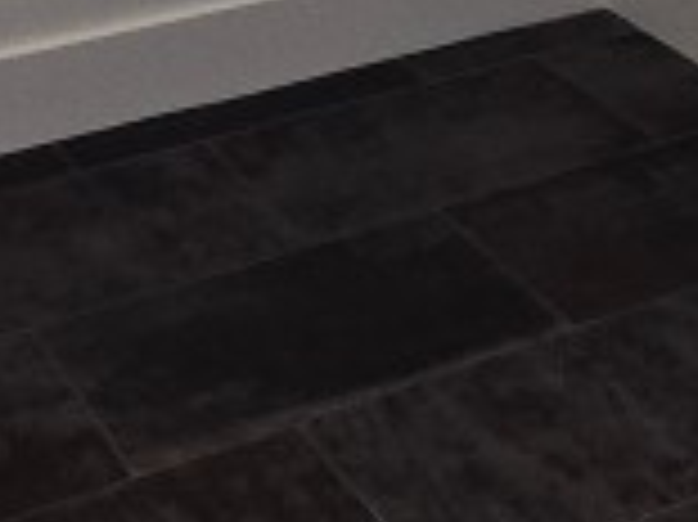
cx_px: 212
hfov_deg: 22.6
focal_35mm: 86
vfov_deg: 13.0
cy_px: -729
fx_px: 1733
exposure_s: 1/120
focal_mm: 2.2
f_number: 2.2
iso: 80
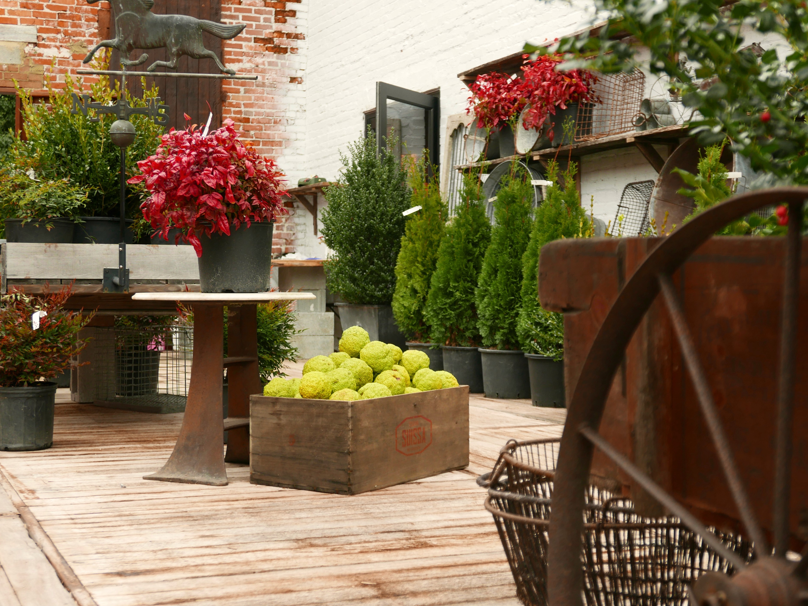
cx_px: 451
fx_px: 1331
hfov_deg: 33.7
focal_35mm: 57
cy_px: 304
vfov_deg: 25.7
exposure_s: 1/250
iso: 200
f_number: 2.8
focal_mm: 23.6
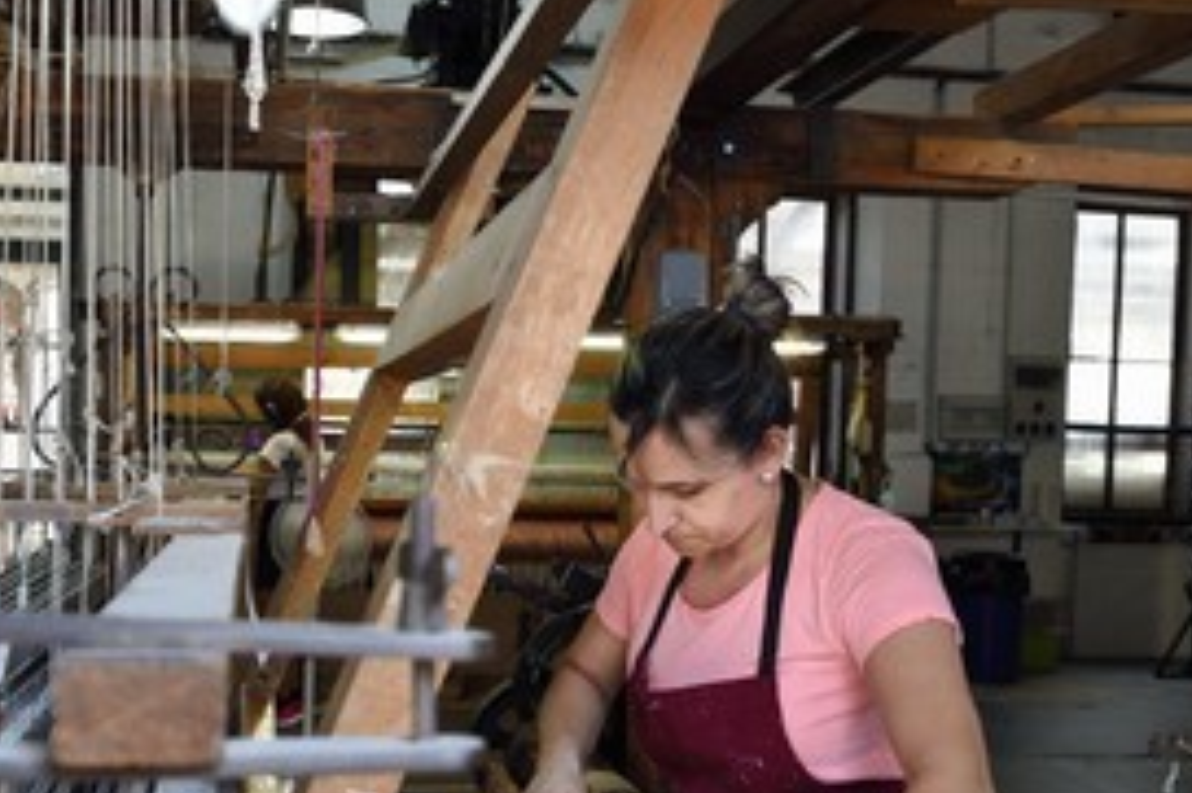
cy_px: 526
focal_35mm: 48
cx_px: 458
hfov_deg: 40.9
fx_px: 1588
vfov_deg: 27.9
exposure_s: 1/100
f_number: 7.1
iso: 800
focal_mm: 31
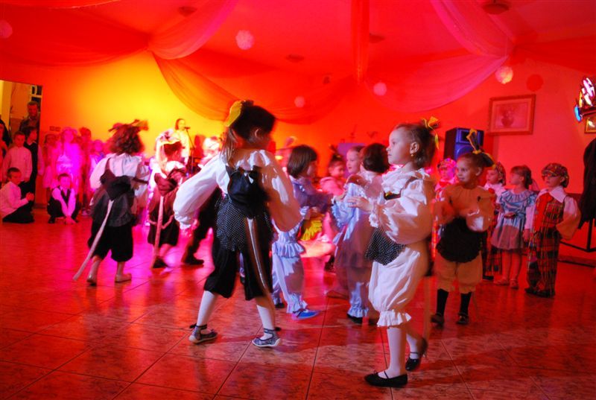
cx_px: 298
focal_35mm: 27
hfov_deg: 67.3
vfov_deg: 48.1
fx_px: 448
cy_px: 200
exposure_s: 1/15
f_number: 3.5
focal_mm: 18
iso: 1600
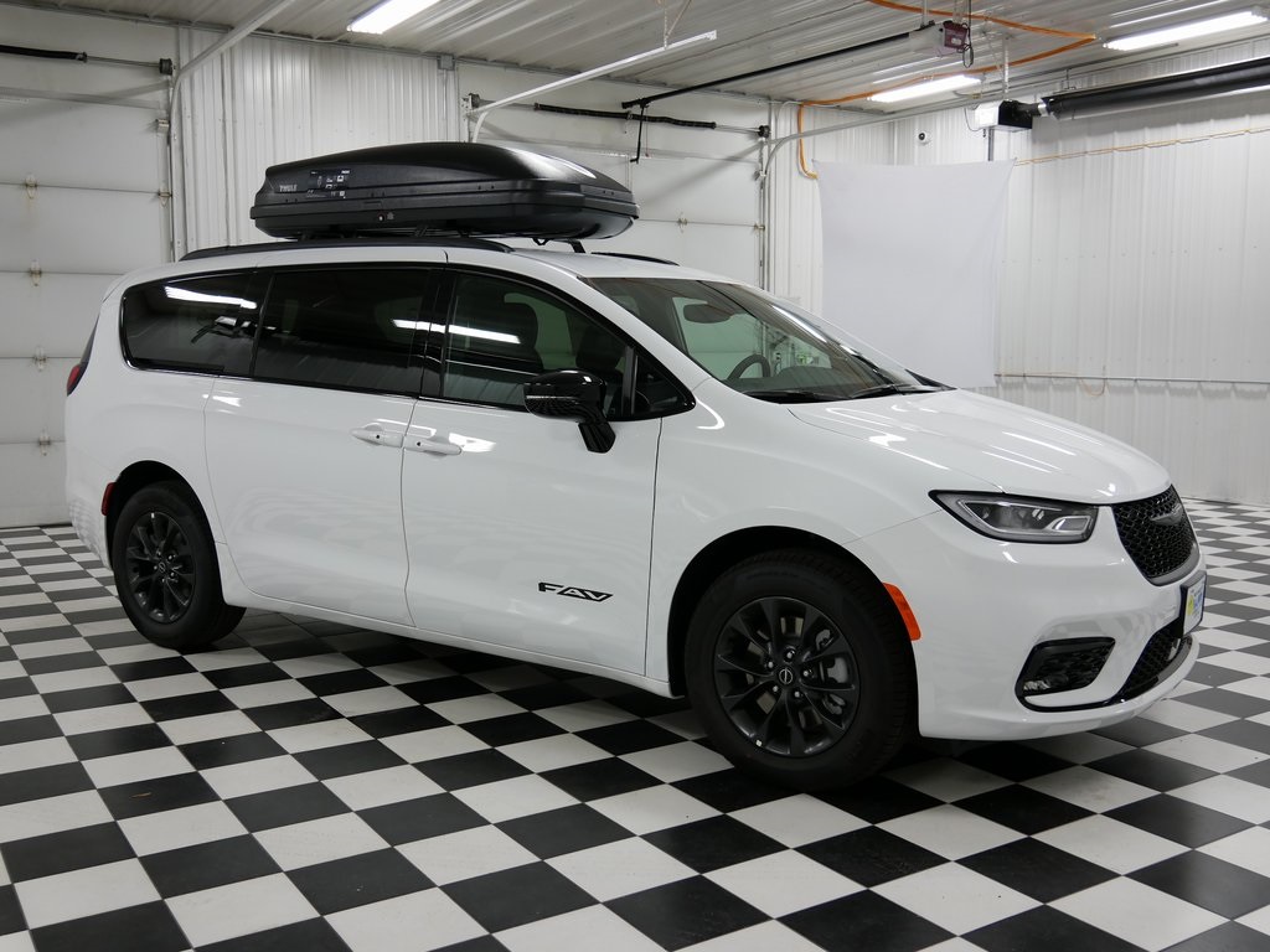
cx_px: 635
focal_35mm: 34
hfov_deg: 54.0
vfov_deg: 41.8
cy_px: 476
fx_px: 1247
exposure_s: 1/60
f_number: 3.8
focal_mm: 17
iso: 320
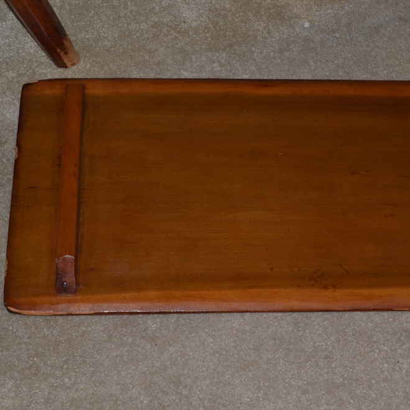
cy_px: 206
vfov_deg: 21.4
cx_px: 271
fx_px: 1085
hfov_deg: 21.3
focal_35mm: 81
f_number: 8
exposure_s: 1/60
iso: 200
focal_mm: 42
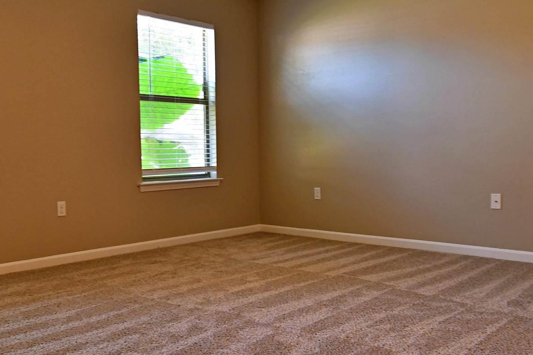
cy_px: 200
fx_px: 518
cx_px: 220
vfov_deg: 37.8
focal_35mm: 35
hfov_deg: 54.1
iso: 280
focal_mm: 10
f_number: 4
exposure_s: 1/25
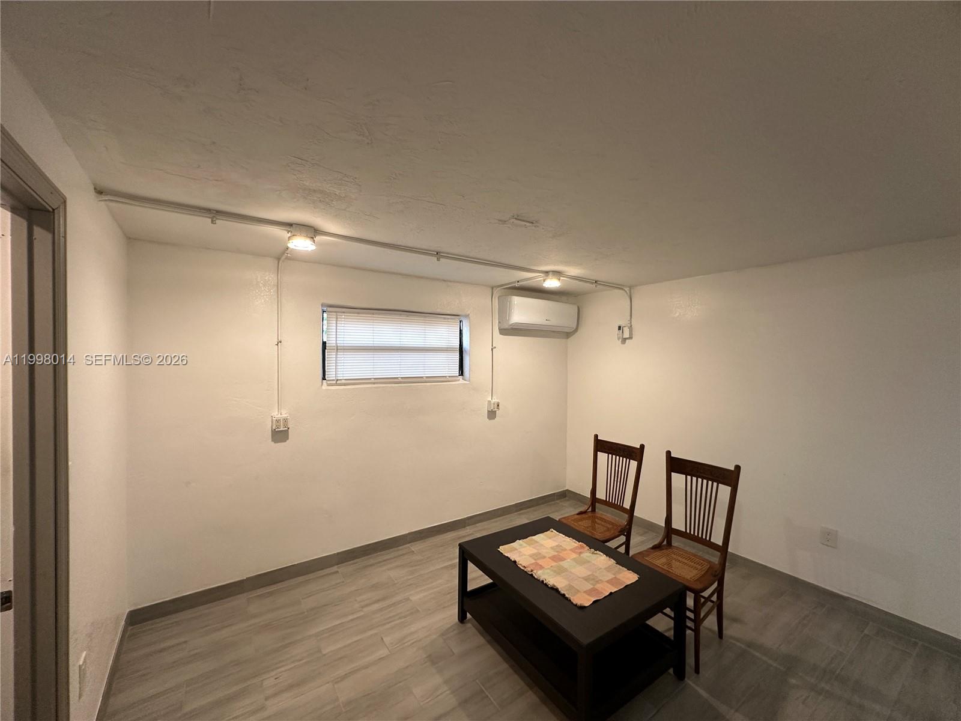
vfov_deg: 85.7
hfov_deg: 102.1
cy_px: 360
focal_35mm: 14
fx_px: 389
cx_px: 480
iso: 160
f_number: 2.2
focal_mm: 2.22
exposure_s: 1/60
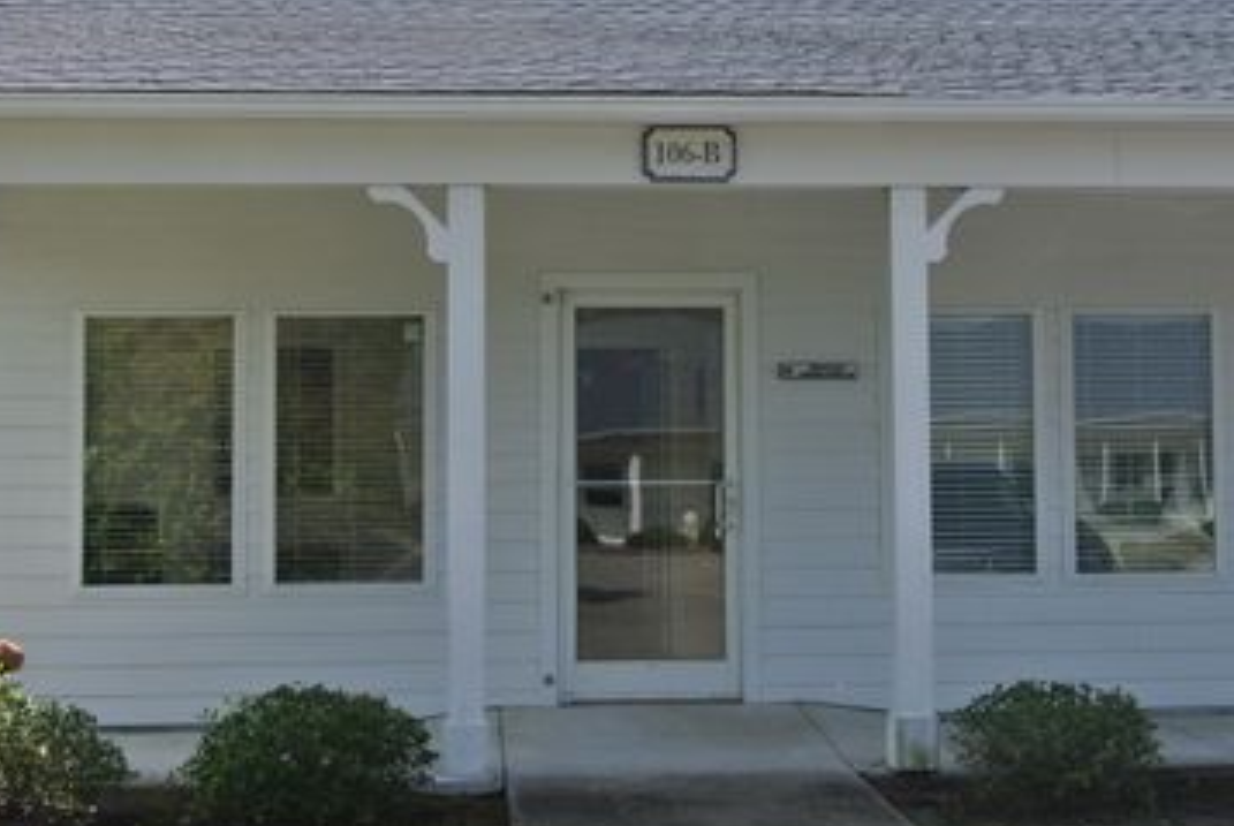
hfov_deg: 31.8
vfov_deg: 21.6
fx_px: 2162
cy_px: 347
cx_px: 667
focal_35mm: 63
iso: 100
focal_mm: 16.9
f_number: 4.5
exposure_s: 1/640
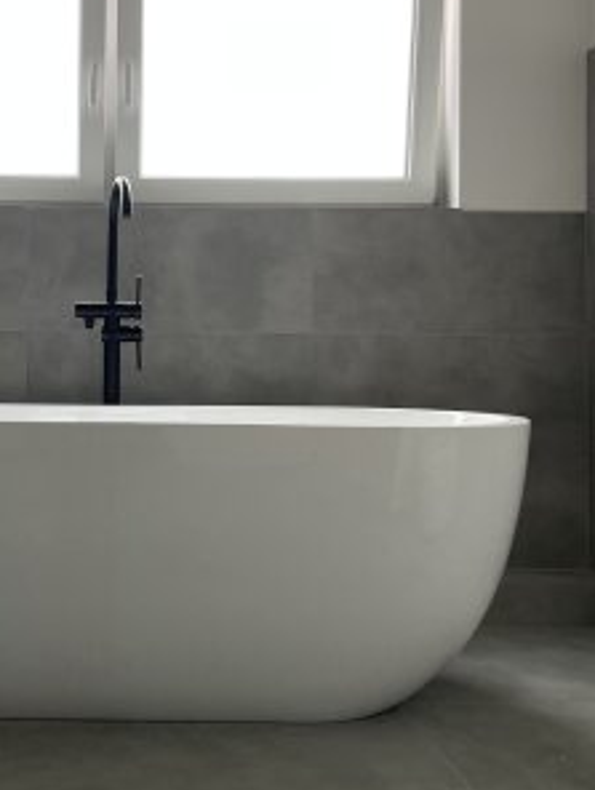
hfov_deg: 28.4
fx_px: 1143
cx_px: 99
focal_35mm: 50
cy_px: 334
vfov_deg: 38.0
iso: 125
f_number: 1.6
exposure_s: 1/109
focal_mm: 4.2
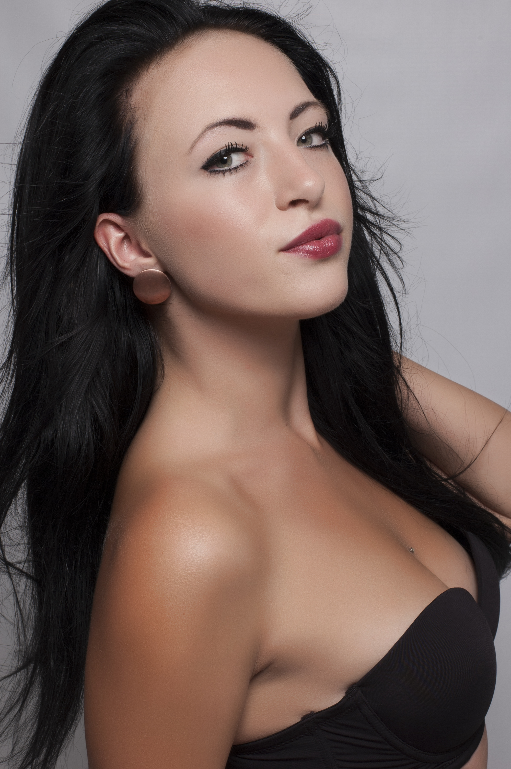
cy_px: 384
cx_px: 256
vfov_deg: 27.0
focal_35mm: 75
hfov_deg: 18.1
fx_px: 1600
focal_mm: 50
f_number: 13
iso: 200
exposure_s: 1/500
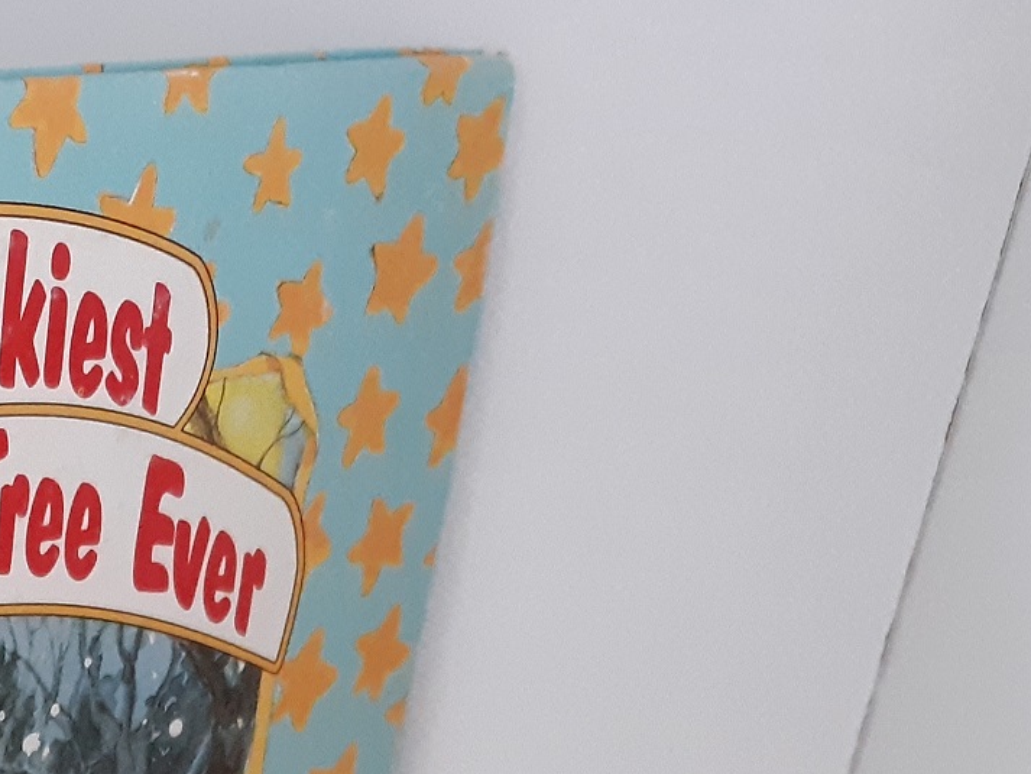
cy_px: 1018
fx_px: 2413
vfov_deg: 17.1
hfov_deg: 22.5
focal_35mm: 81
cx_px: -162
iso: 400
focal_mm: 3.7
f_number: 1.7
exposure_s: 1/24
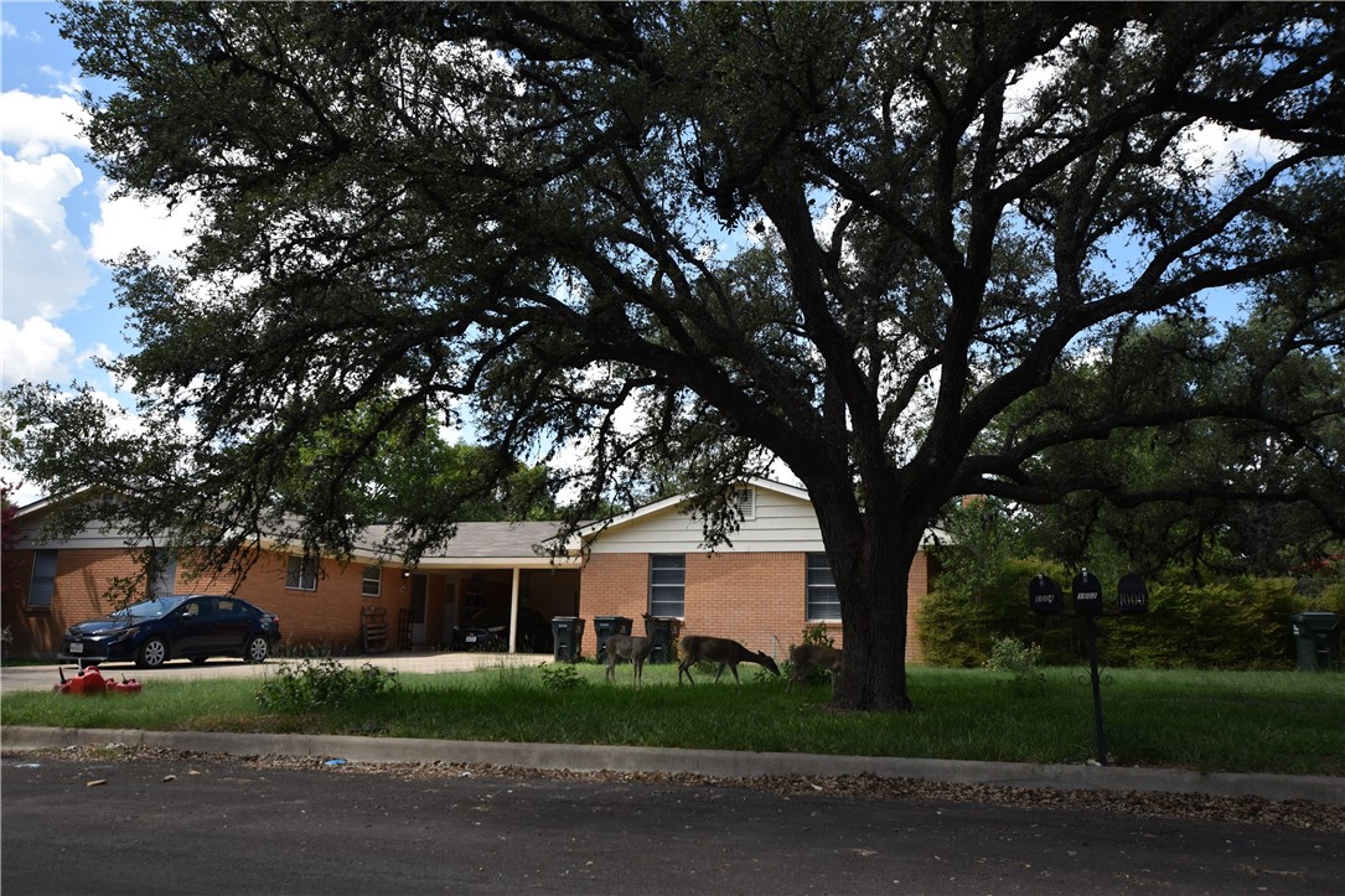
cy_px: 448
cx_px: 672
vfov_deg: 43.6
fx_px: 1121
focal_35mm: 30
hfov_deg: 61.9
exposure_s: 1/640
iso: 100
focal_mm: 20
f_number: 3.5
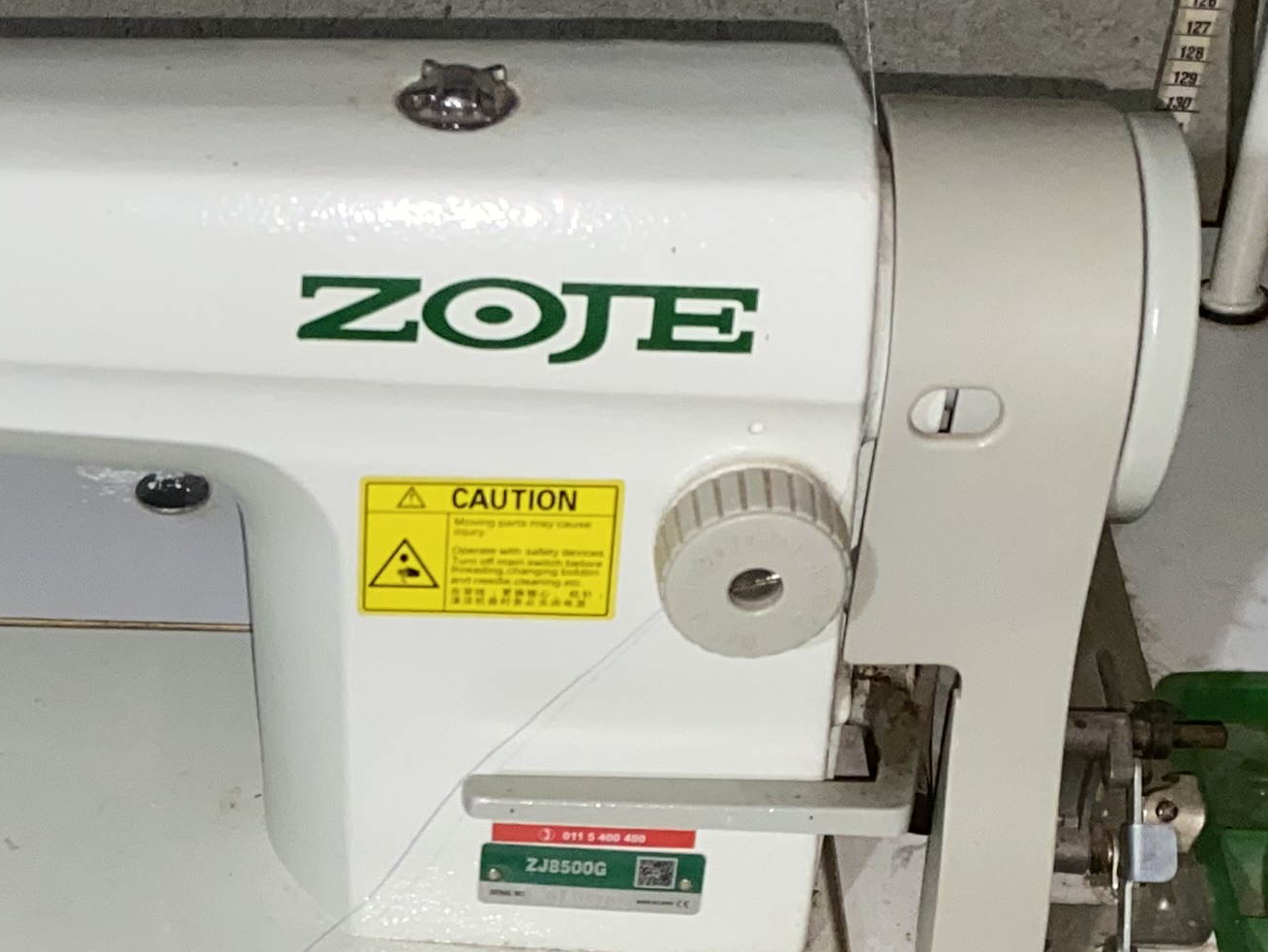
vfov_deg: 18.1
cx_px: 24
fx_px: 2931
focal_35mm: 80
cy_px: 878
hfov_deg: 23.5
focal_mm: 4.25
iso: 80
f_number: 1.8
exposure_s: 1/4
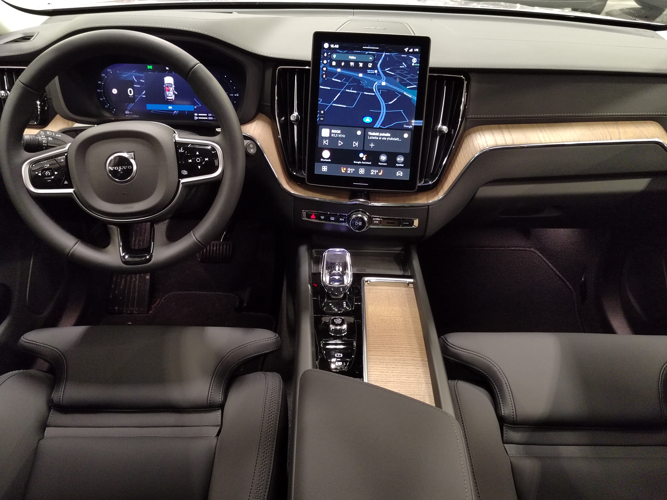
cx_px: 334
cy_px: 250
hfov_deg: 60.0
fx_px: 578
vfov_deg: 46.8
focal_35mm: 30
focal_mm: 5.52
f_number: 1.9
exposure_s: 1/50
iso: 4280
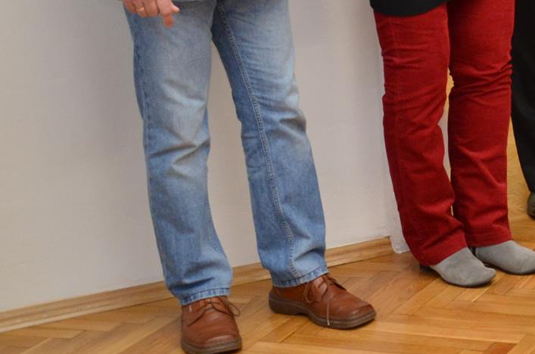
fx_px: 1705
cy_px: -194
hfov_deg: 15.6
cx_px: 920
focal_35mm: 115
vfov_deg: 11.3
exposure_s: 1/60
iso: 800
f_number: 5
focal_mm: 22
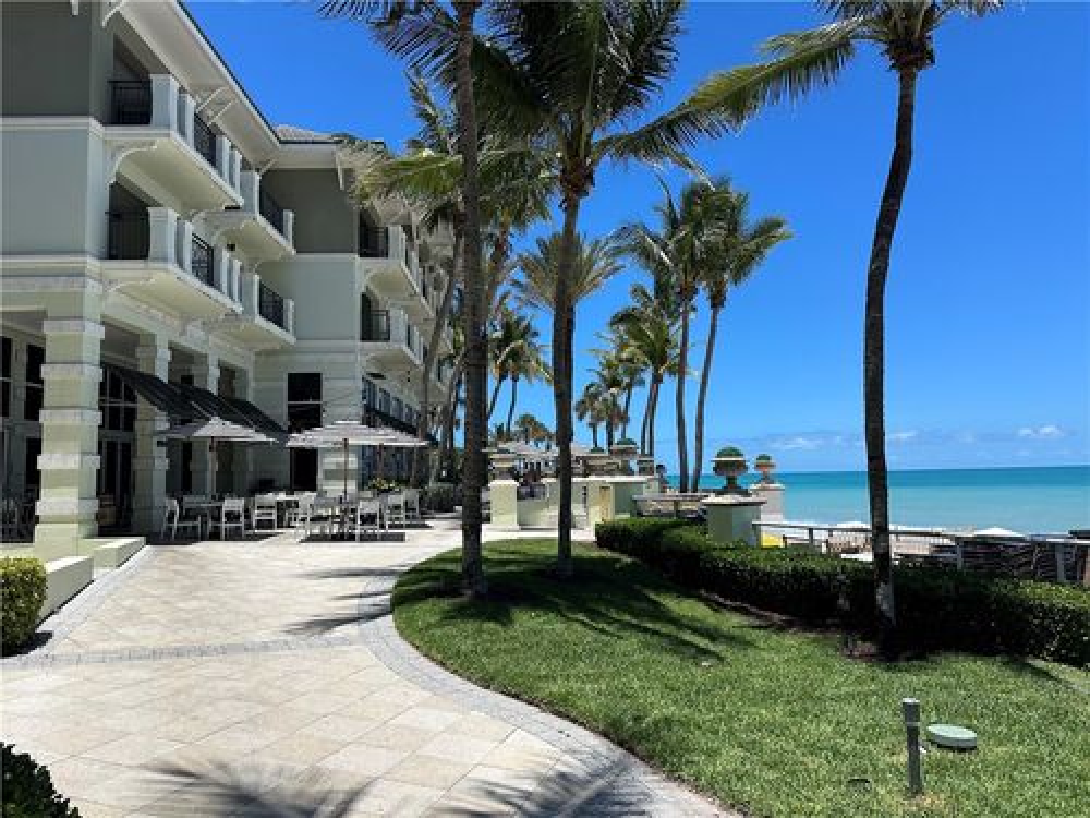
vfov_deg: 56.8
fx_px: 756
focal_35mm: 24
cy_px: 409
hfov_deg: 71.6
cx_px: 545
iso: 80
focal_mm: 6.86
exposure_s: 1/5848
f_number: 1.78
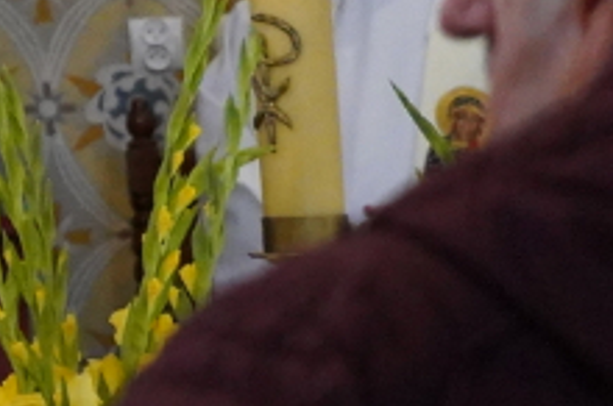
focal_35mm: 290
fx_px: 4931
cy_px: -310
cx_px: -1053
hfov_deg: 6.6
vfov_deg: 4.7
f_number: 4
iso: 10000
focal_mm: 49
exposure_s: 1/160
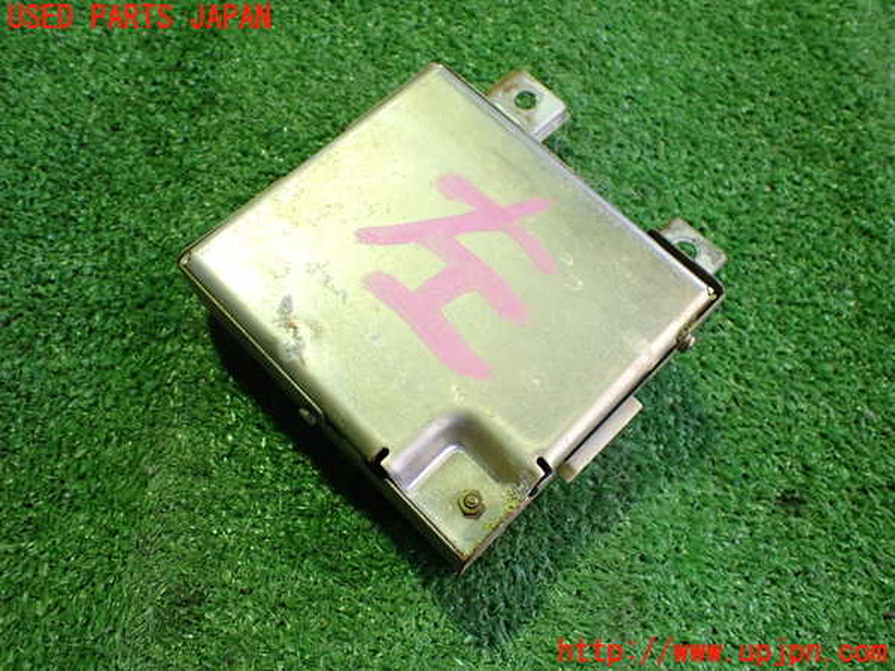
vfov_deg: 46.8
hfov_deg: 60.0
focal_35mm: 30
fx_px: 776
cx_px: 448
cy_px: 336
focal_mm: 5.4
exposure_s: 1/80
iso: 800
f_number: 2.3
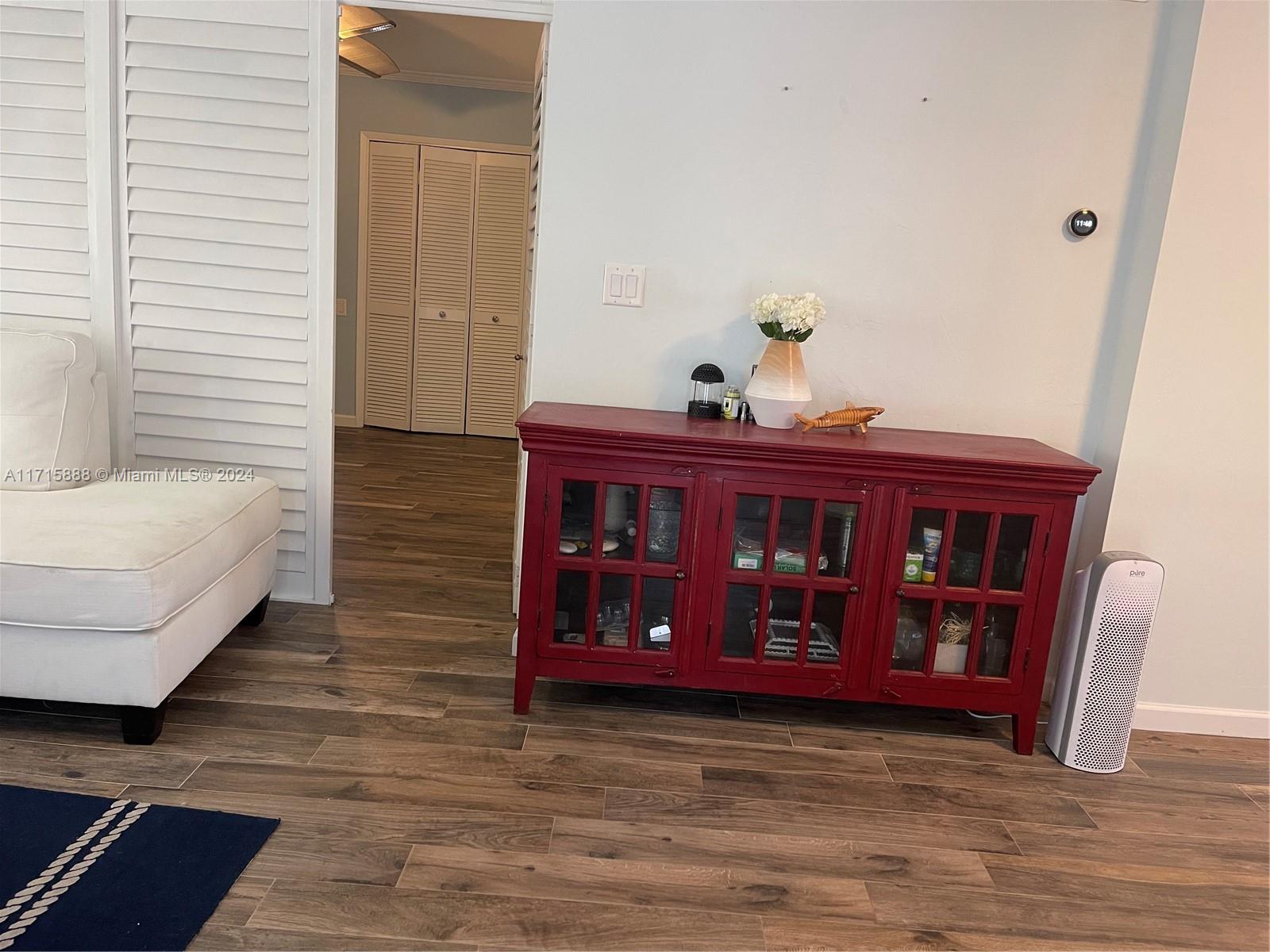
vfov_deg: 54.9
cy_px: 476
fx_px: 917
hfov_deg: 69.4
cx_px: 635
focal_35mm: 25
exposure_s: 1/60
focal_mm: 5.1
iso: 320
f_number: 1.6
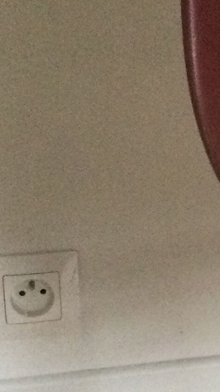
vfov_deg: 16.5
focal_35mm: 130
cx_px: 535
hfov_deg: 8.5
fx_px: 1348
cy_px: 158
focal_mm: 3.3
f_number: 2.4
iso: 200
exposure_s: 1/33
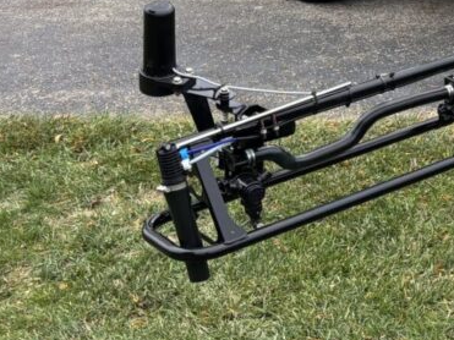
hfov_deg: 16.5
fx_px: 1324
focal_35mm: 101
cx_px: 795
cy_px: -20
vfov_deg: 14.4
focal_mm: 5.96
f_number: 1.6
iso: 50
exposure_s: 1/318
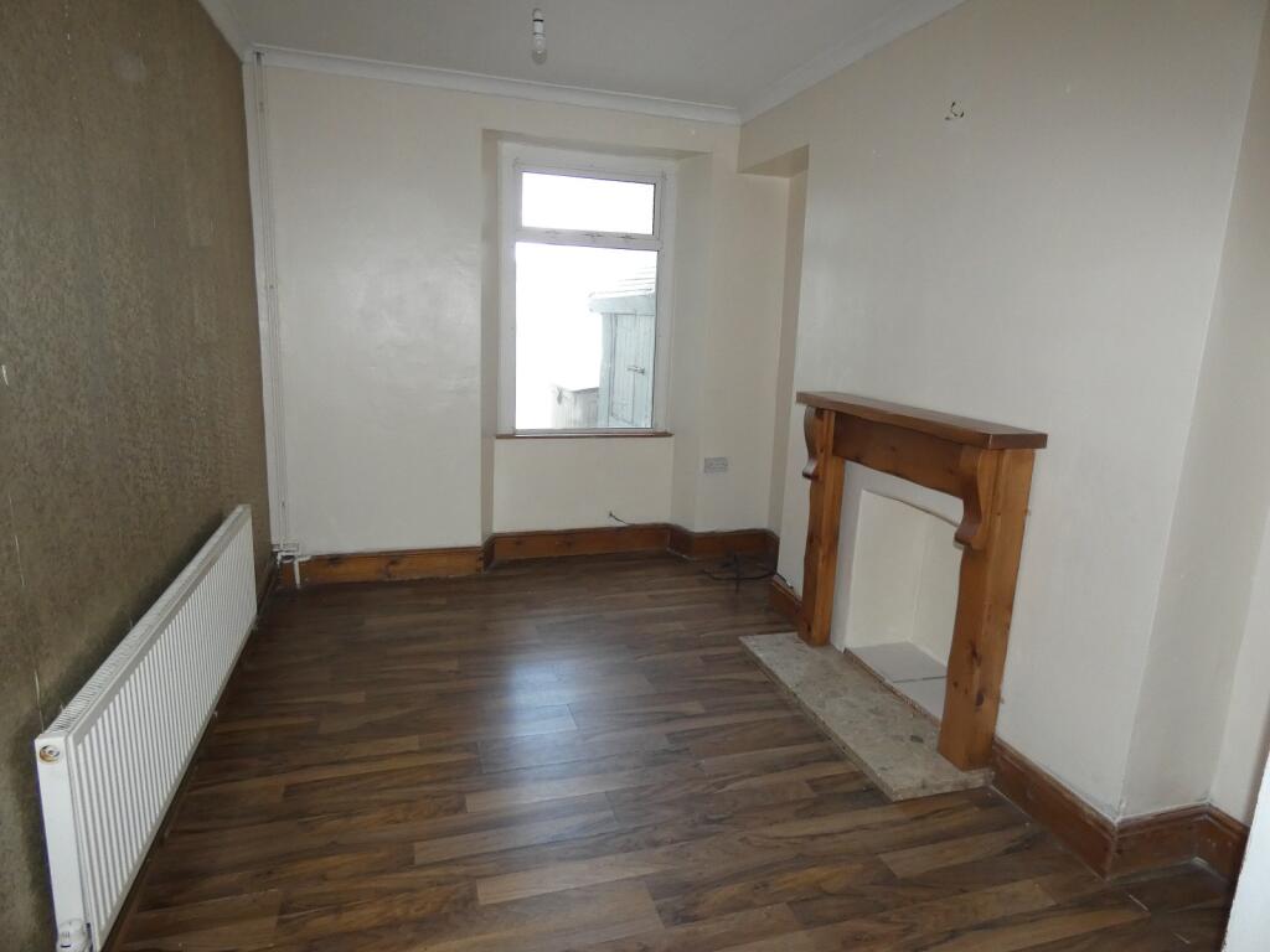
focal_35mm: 20
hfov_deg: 81.7
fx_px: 734
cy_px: 476
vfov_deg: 66.0
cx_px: 635
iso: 320
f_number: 2.8
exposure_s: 1/60
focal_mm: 3.6
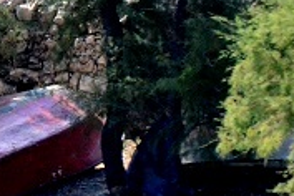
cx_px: -84
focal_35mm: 2109
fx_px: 17222
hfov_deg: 1.0
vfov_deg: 0.7
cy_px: 112
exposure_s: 1/8000
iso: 5000
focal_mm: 250
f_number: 5.6
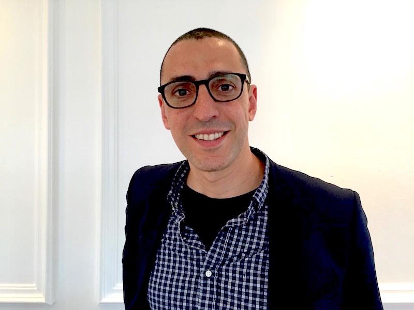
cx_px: 207
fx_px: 347
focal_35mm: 29
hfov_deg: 61.7
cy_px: 155
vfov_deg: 48.2
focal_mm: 4.15
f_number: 2.2
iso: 125
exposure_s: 1/30
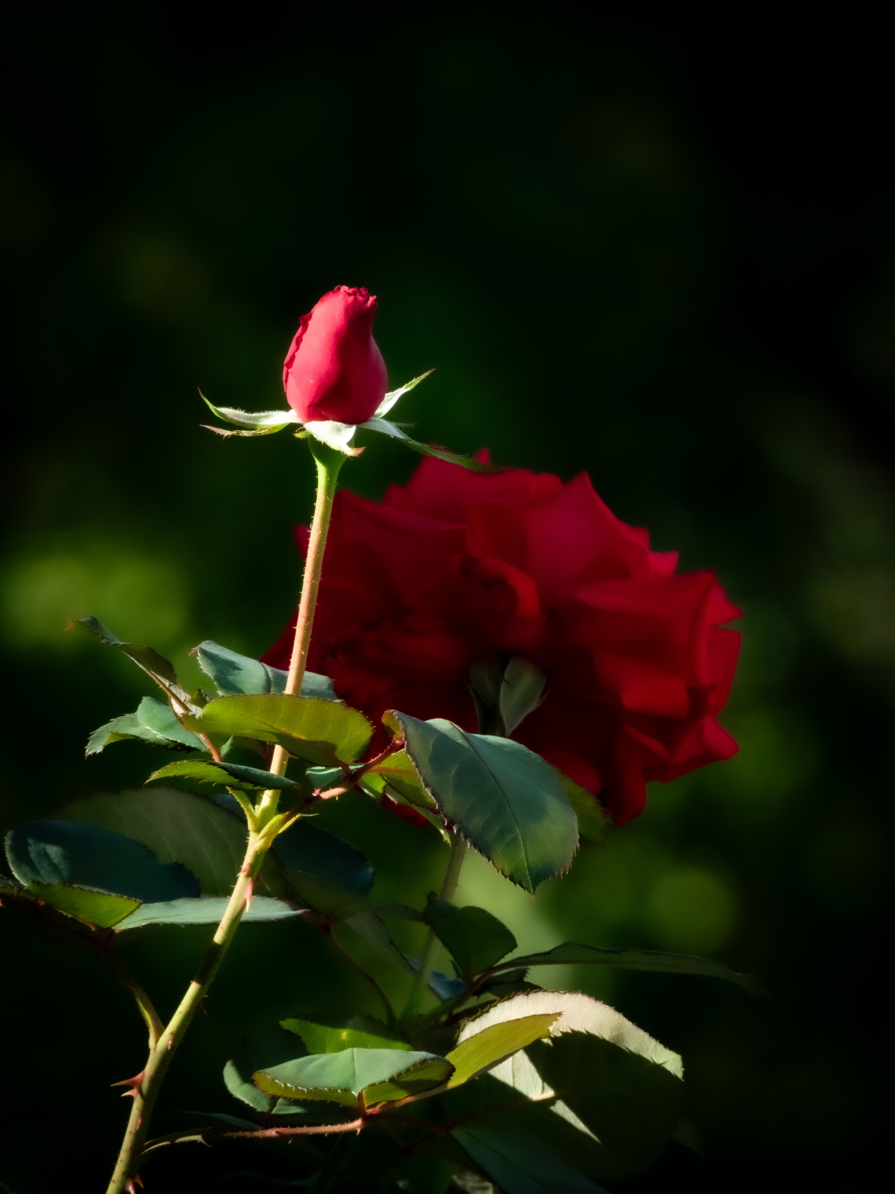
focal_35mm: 1000
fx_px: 34473
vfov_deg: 2.0
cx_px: 448
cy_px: 597
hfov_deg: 1.5
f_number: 8
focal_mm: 178
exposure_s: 1/320
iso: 400
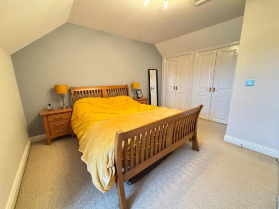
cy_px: 104
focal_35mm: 14
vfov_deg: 85.7
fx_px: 113
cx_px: 140
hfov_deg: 102.1
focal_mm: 2.22
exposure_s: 1/50
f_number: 2.2
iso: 800
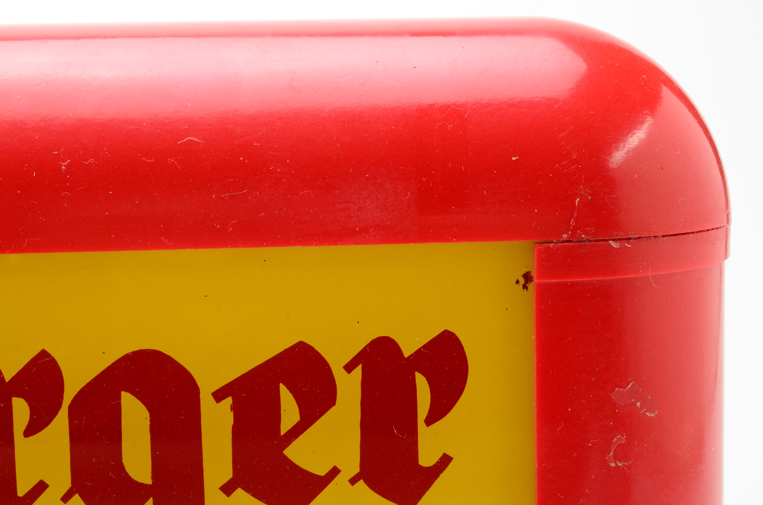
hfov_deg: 24.7
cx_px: 382
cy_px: 252
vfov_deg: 16.5
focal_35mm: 82
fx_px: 1745
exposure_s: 1/160
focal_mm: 55
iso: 100
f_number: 18
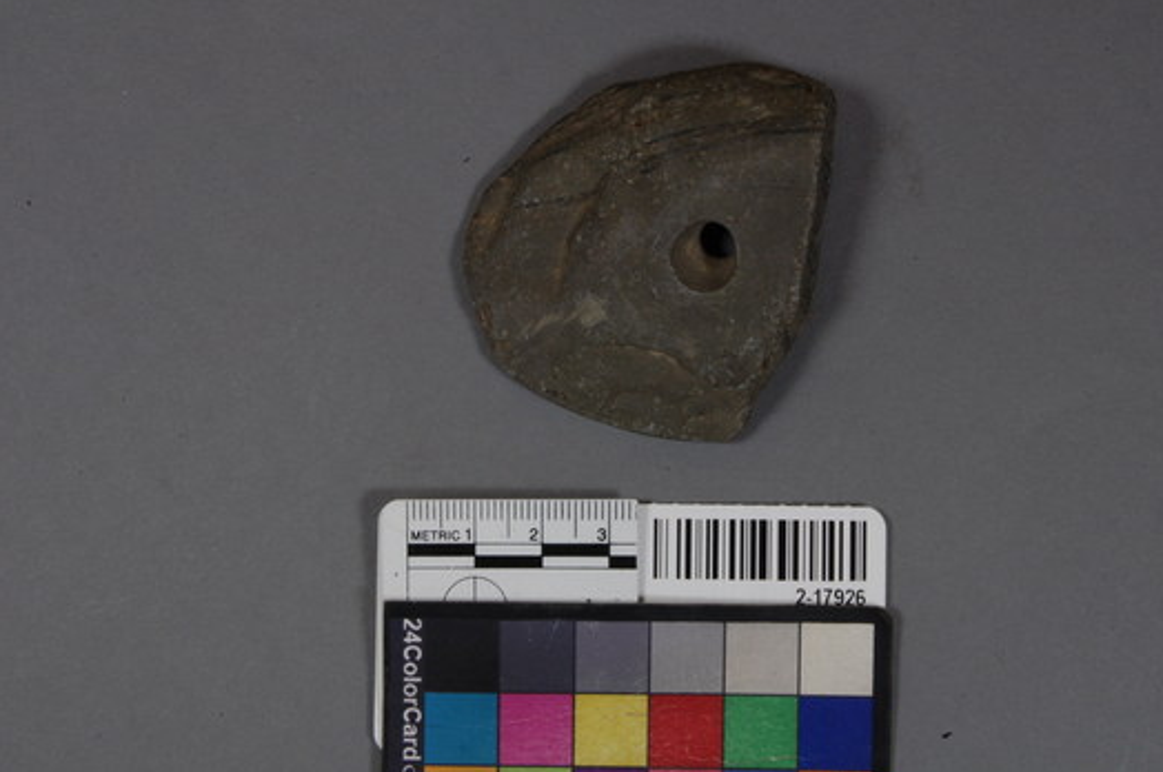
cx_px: 587
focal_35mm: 66
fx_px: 2129
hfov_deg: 30.5
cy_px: 369
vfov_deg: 20.6
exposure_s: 1/6
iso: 400
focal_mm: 42
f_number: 32
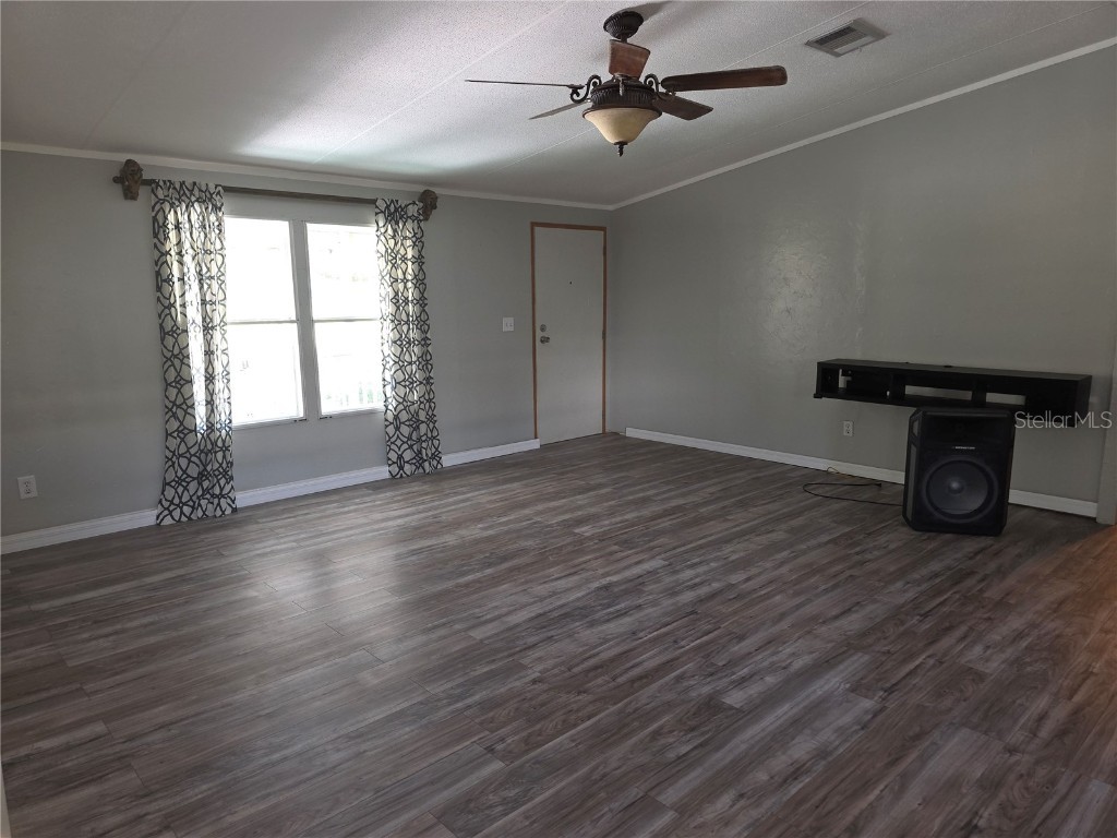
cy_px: 419
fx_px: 742
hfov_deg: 73.9
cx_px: 558
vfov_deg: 58.9
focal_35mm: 23
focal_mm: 6.3
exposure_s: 1/30
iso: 100
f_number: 1.7
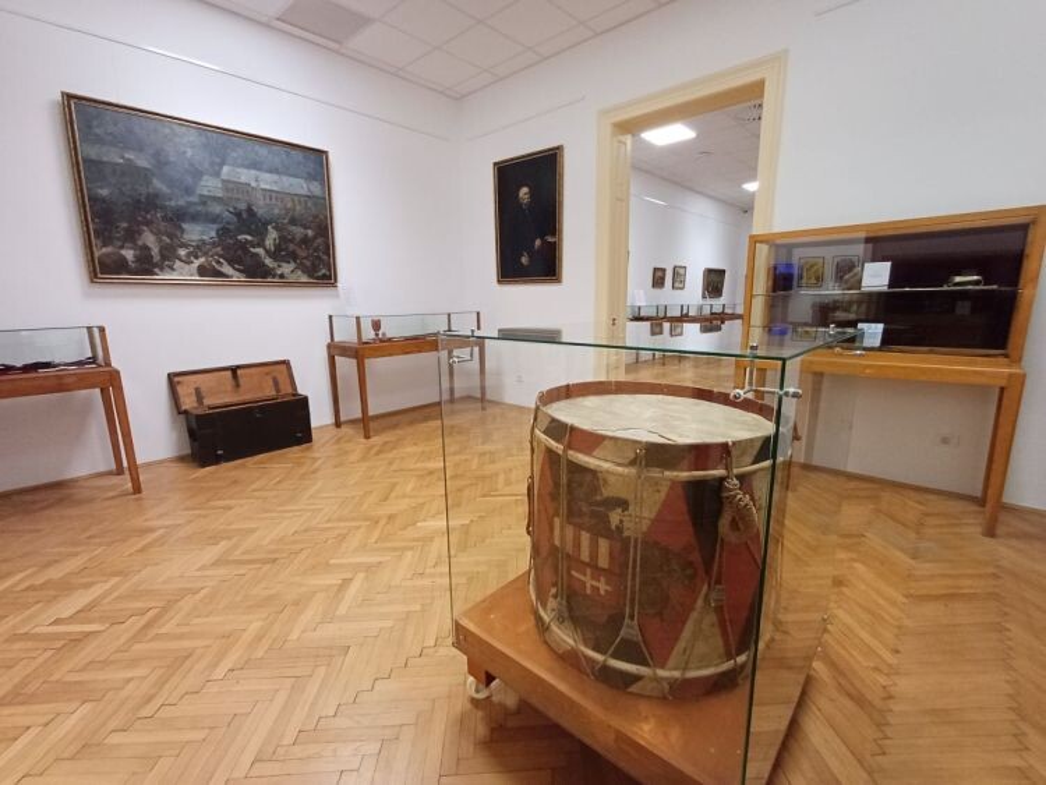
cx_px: 523
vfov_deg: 78.1
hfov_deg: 94.5
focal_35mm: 16
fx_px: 484
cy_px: 392
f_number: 2.2
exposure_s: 1/50
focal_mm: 1.64
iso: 160
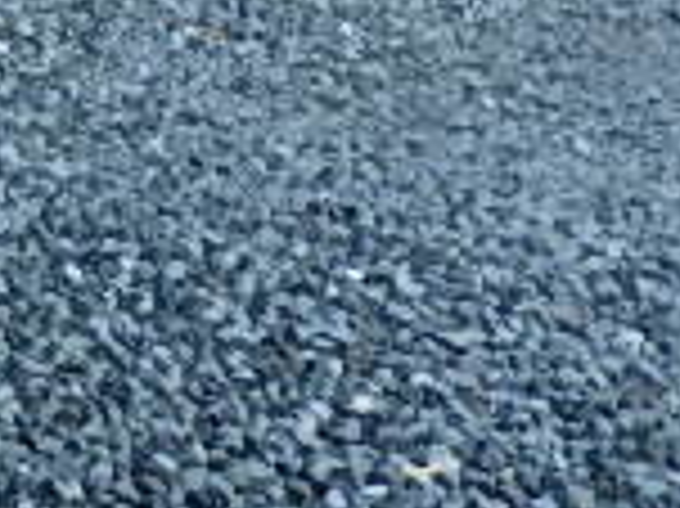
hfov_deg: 15.3
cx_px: -635
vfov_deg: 13.1
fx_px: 2081
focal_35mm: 106
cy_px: -270
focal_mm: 4.5
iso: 125
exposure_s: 1/125
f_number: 3
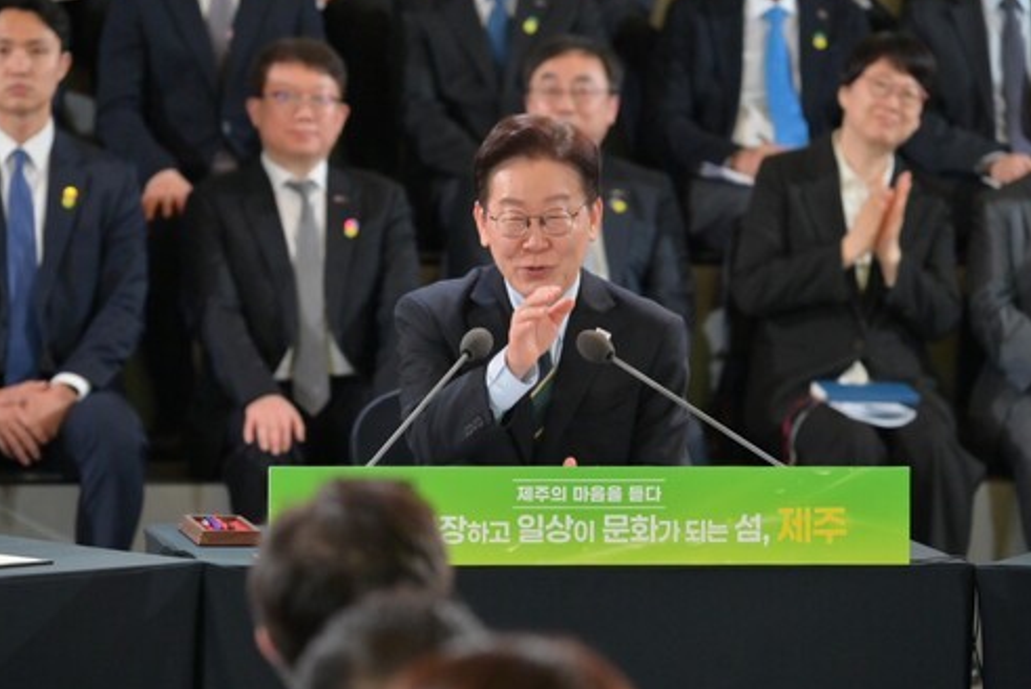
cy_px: 323
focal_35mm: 293
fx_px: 8396
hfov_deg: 7.0
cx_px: 487
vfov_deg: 4.7
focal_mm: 240
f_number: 5.6
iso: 3200
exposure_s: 1/250
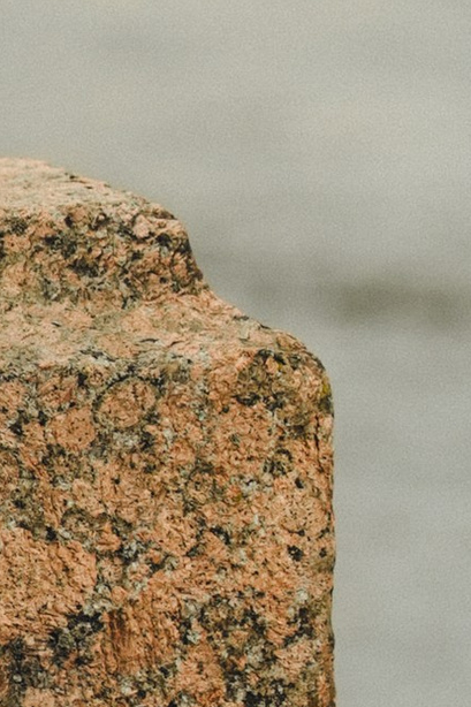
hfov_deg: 2.6
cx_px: -189
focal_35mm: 532
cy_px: -710
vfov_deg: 3.8
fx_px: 10446
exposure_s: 1/5000
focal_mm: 85
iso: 320
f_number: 2.8
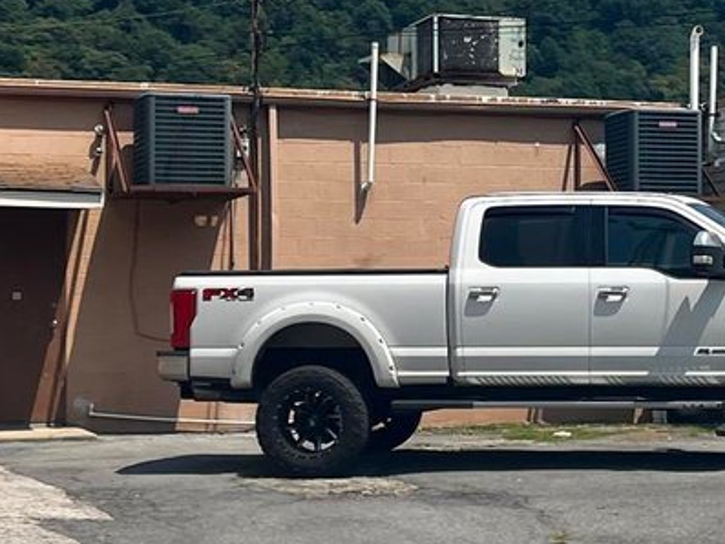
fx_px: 2074
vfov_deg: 14.9
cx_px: 499
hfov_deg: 19.7
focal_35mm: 99
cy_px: 225
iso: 50
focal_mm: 5.1
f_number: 1.6
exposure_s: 1/5076
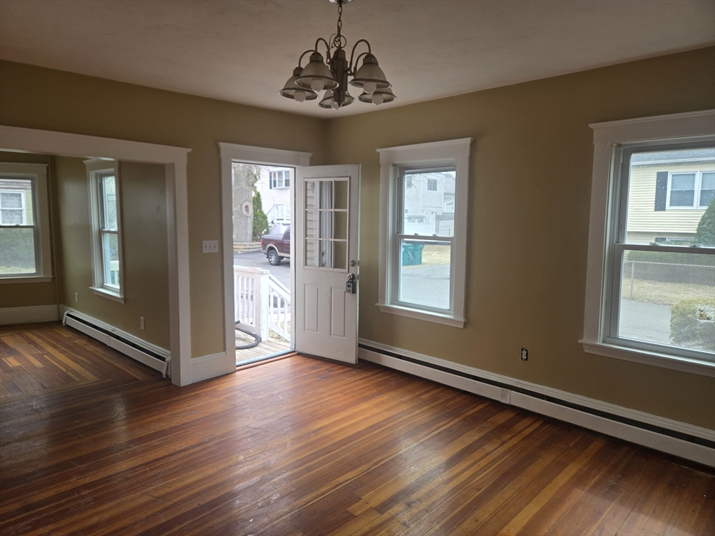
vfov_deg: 58.9
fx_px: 475
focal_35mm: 23
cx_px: 358
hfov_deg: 73.9
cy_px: 268
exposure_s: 1/180
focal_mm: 5.4
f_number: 1.8
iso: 40
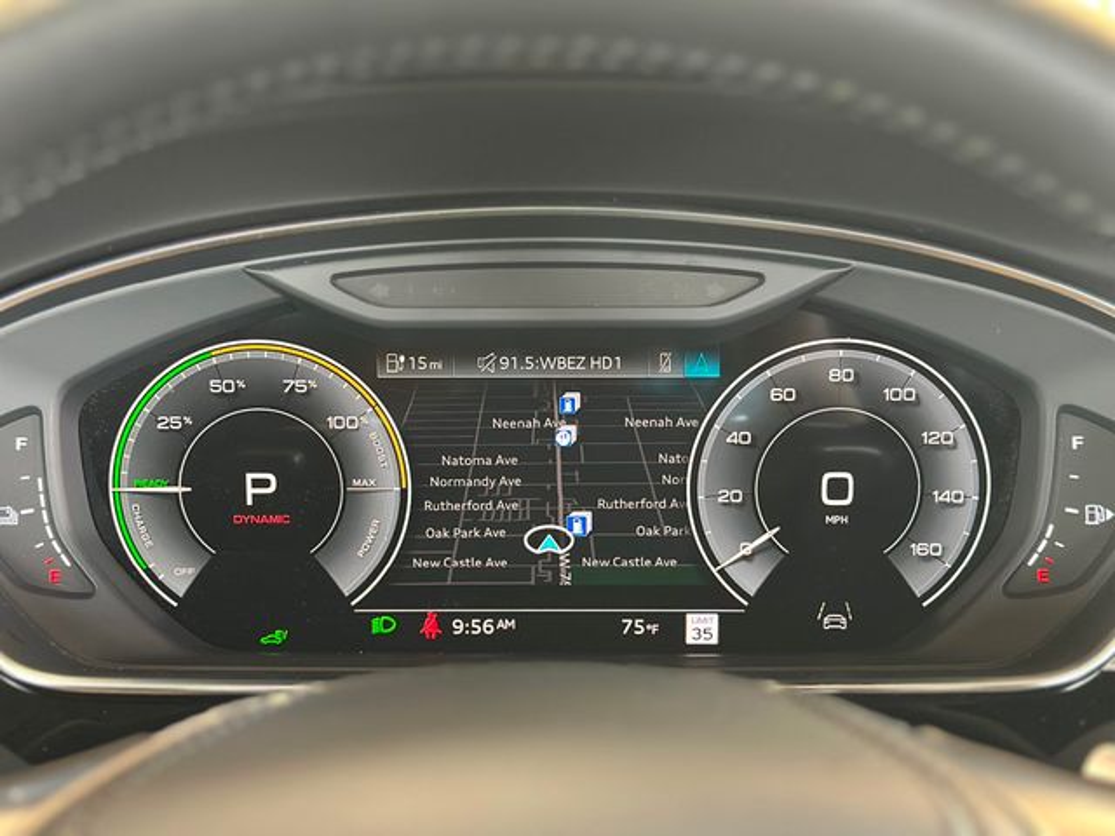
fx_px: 1546
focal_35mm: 48
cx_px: 558
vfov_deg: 30.3
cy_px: 418
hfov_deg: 39.7
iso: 500
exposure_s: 1/40
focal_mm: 6.86
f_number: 1.78
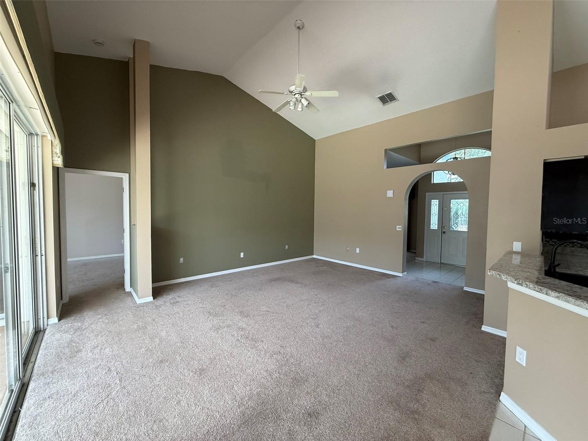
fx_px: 238
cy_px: 220
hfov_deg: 102.1
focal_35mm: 14
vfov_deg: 85.7
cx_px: 294
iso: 200
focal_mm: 2.22
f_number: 2.2
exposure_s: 1/120
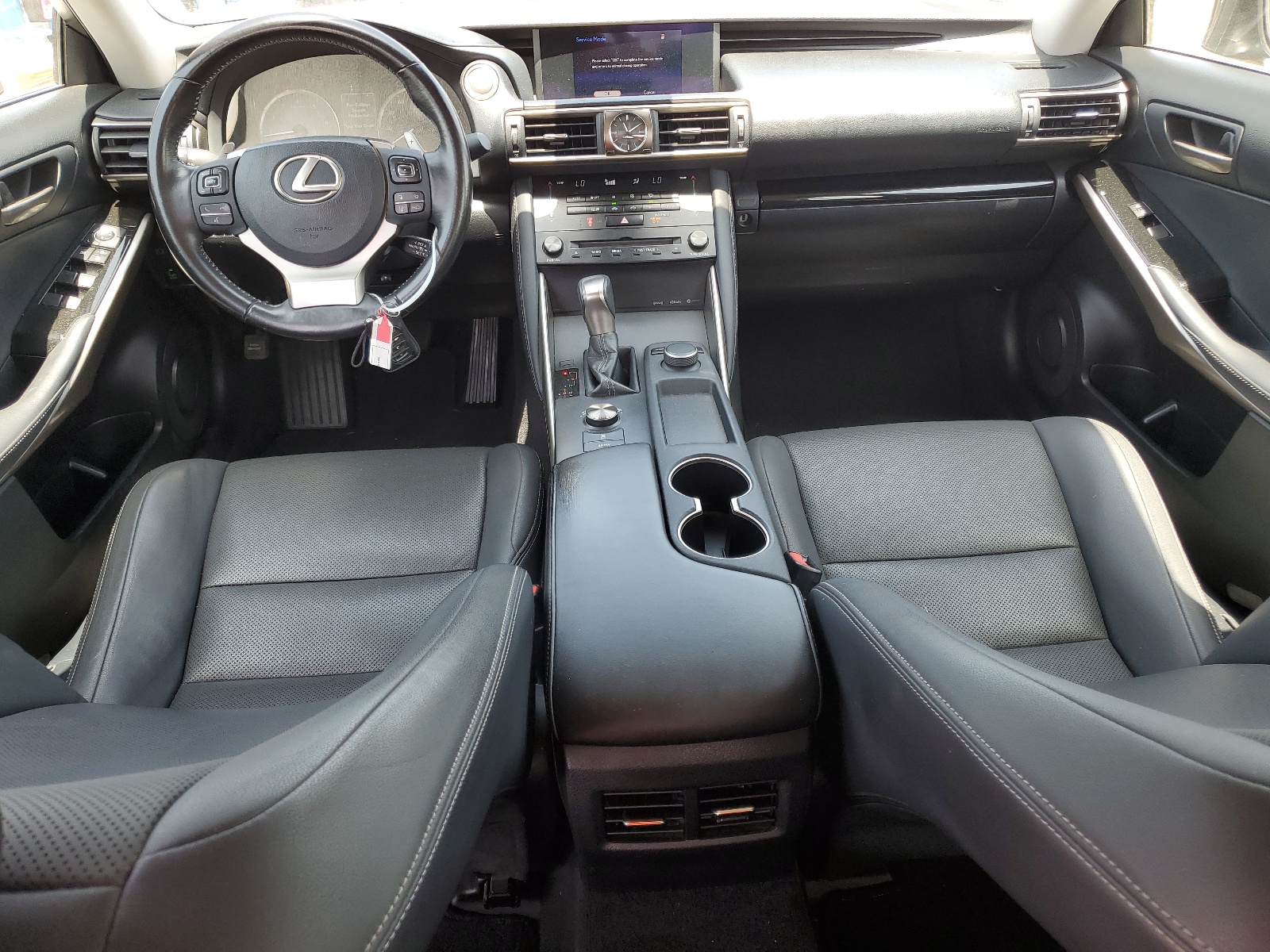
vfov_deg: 53.1
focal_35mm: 26
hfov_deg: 67.3
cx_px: 635
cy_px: 476
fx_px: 954
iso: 50
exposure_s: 1/130
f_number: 1.5
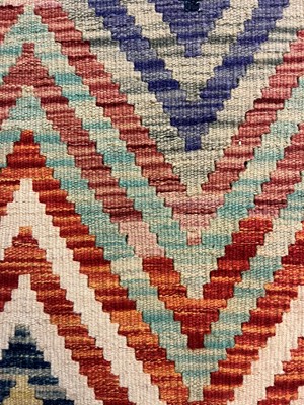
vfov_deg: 67.3
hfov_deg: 53.1
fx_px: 304
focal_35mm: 26
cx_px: 152
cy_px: 202
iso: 160
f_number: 1.6
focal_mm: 5.1
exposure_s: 1/50
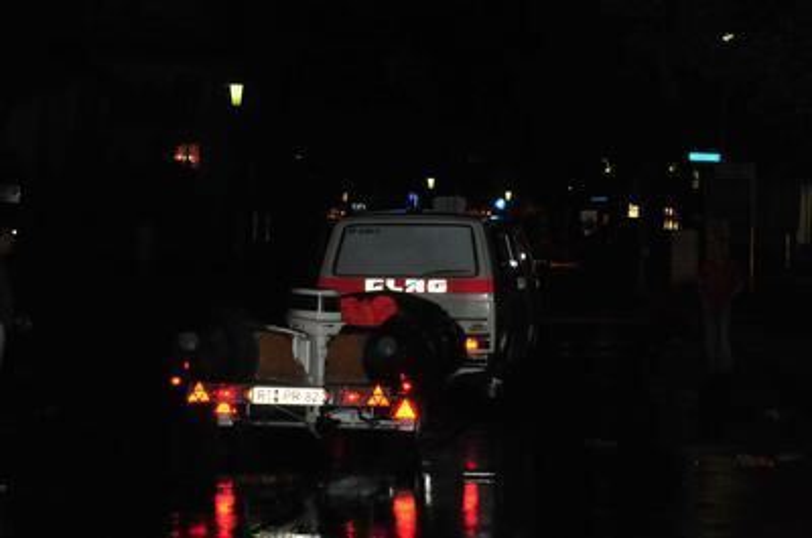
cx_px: 406
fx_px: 2364
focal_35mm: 105
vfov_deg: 13.0
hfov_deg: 19.5
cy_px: 269
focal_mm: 70
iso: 2000
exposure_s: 1/60
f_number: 9
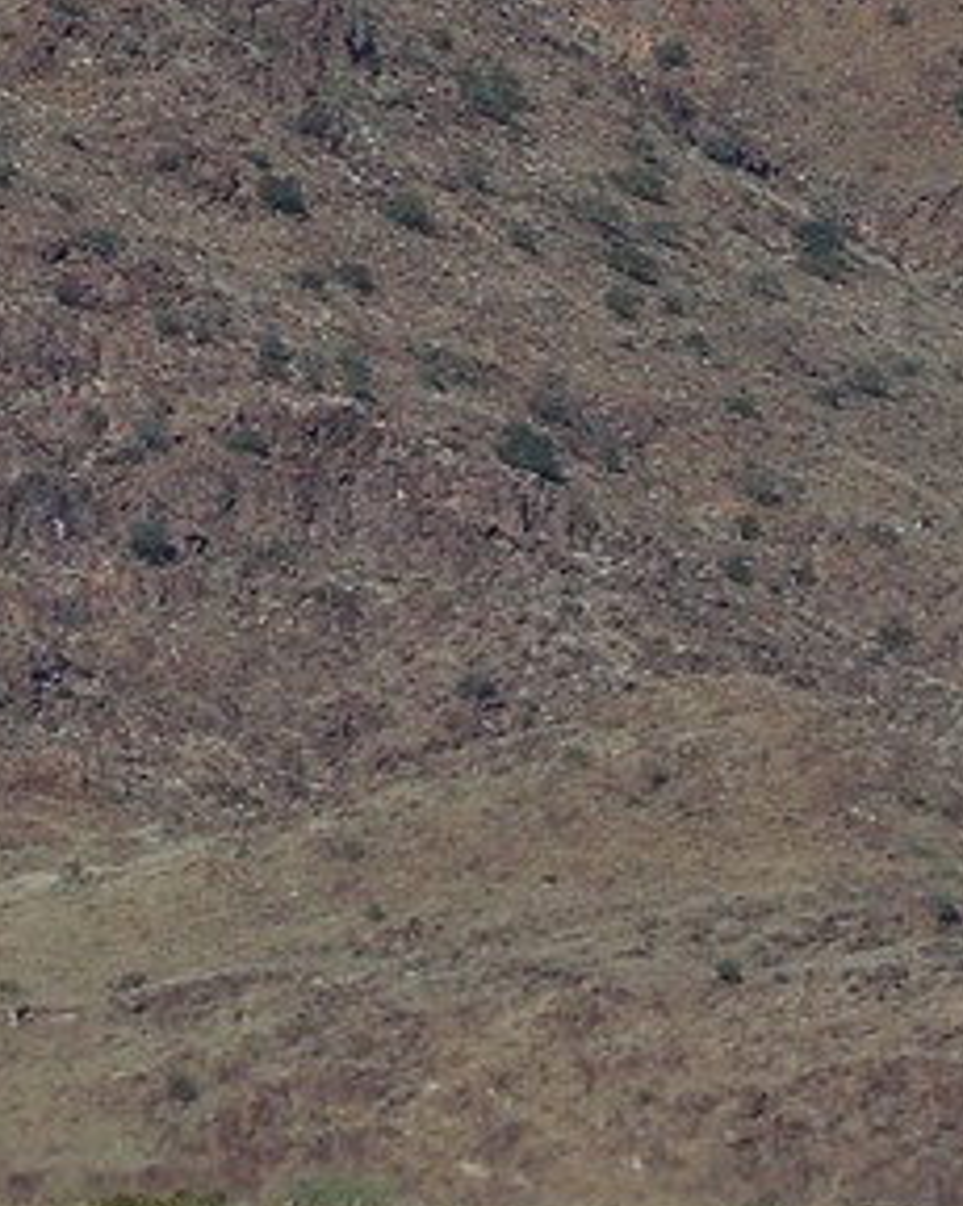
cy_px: 109
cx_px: -2227
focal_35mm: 913
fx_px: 32561
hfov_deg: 1.7
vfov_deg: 2.1
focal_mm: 175
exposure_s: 1/3200
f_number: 7.1
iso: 400
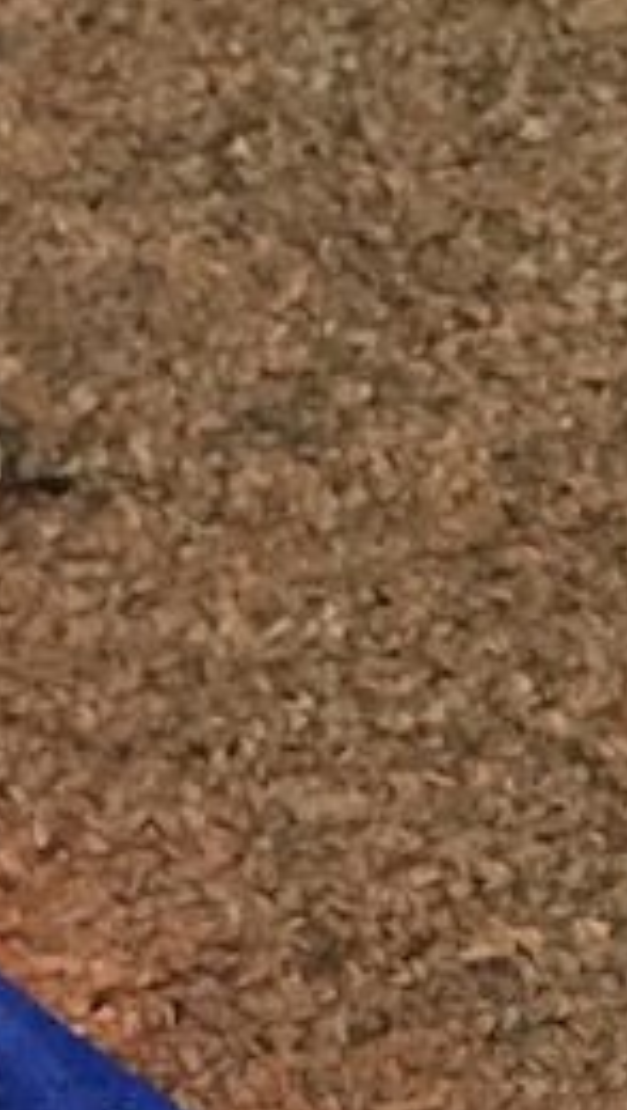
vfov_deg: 13.9
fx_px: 4475
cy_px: 1069
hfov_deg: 7.1
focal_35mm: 152
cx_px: -1271
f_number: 2.2
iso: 125
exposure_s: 1/30
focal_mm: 4.15
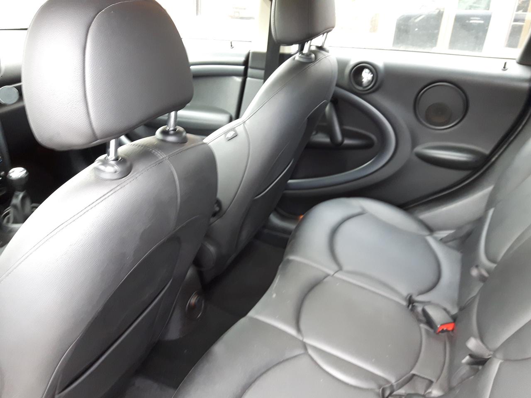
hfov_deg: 58.4
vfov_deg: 45.4
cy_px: 199
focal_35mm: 31
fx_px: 476
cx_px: 266
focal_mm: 3.7
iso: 200
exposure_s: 1/33
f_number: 1.9
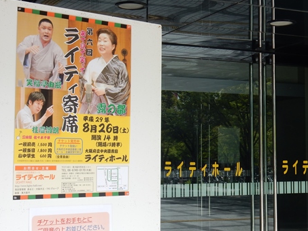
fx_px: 641
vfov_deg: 20.4
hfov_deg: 27.0
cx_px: 188
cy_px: 111
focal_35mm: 72
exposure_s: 1/250
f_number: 4.5
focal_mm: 9
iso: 125
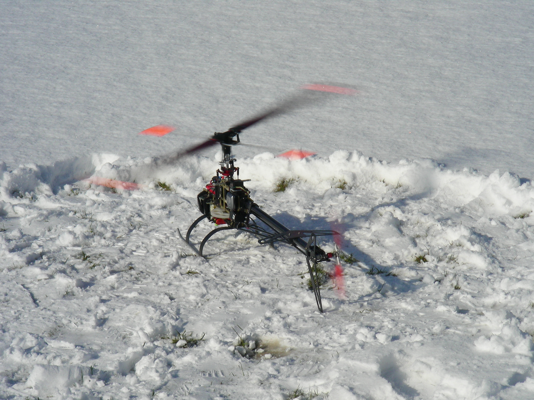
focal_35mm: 172
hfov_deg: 11.5
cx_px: 267
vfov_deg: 8.6
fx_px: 2653
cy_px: 200
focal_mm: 28.7
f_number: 6.8
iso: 50
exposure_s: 1/595
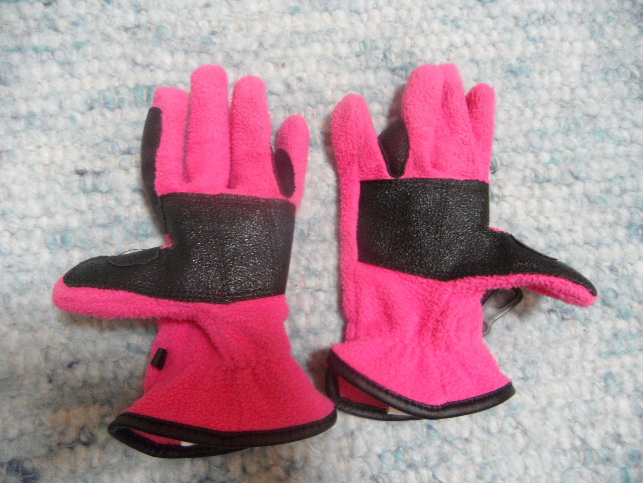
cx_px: 322
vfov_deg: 56.8
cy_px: 242
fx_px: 446
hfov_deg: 71.6
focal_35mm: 24
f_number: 2.9
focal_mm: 4.1
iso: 400
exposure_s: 1/30
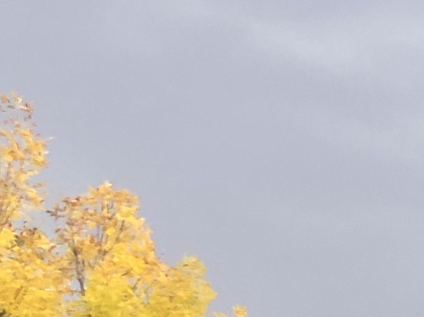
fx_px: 1959
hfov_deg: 11.4
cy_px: 602
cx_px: 790
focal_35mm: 160
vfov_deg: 8.8
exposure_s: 1/15
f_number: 1.8
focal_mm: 4
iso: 50
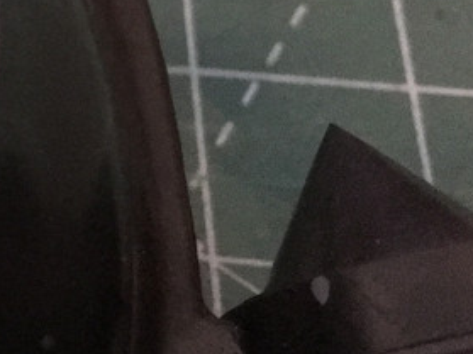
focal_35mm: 111
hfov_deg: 15.3
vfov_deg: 13.2
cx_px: -377
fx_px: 1516
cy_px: 5
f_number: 2.2
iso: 640
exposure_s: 1/15
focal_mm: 4.15
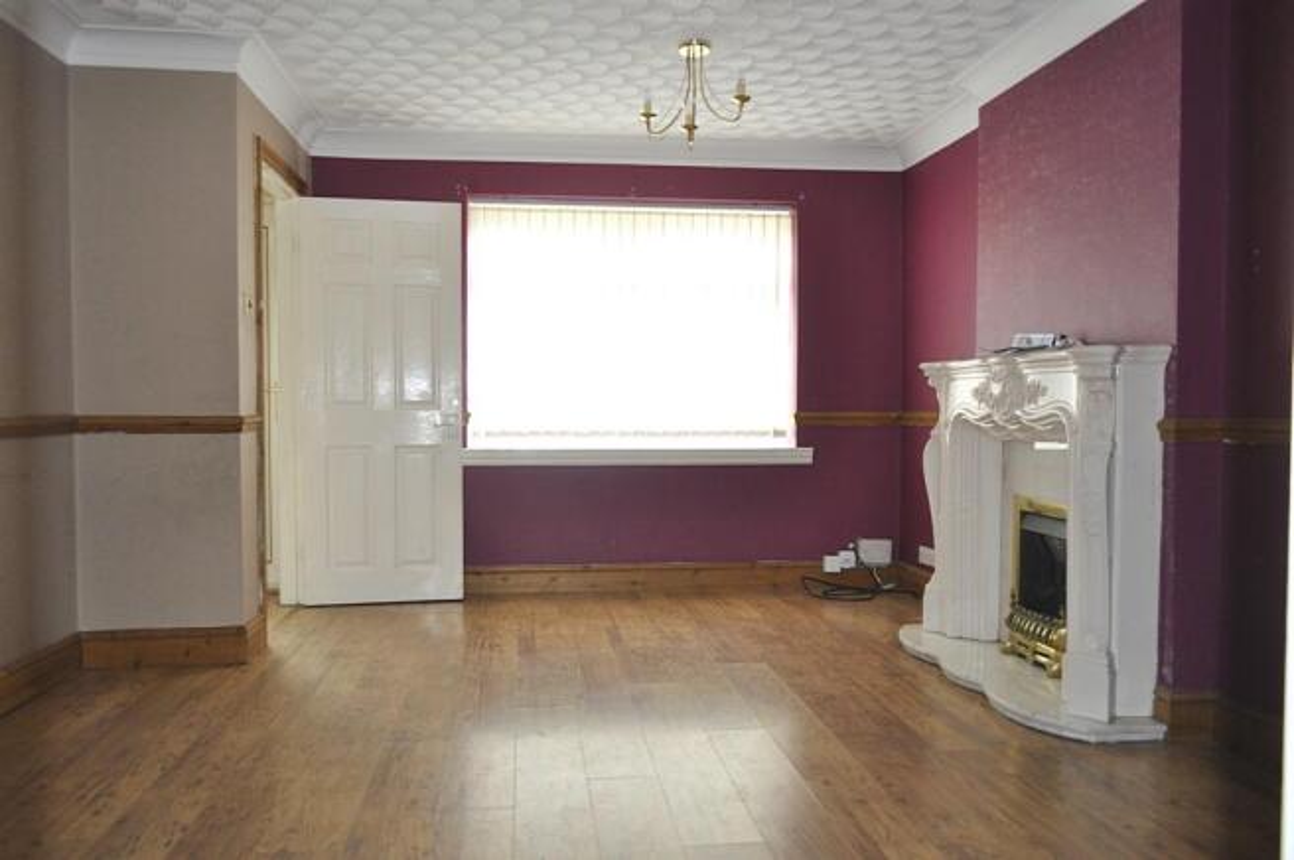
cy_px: 430
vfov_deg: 47.8
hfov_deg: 67.4
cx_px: 647
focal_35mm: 27
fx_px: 970
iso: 800
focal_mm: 18
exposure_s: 1/125
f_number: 3.5
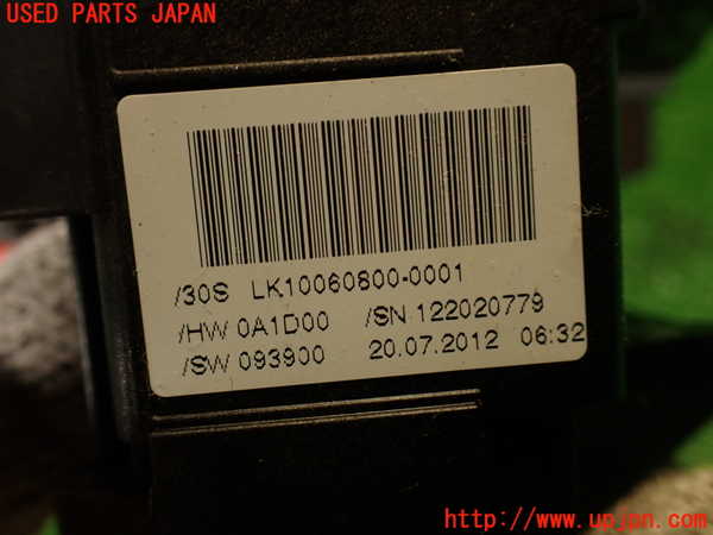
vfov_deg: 44.2
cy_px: 268
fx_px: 659
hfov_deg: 56.8
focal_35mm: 32
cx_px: 356
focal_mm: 5.79
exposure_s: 1/30
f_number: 2.4
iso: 200
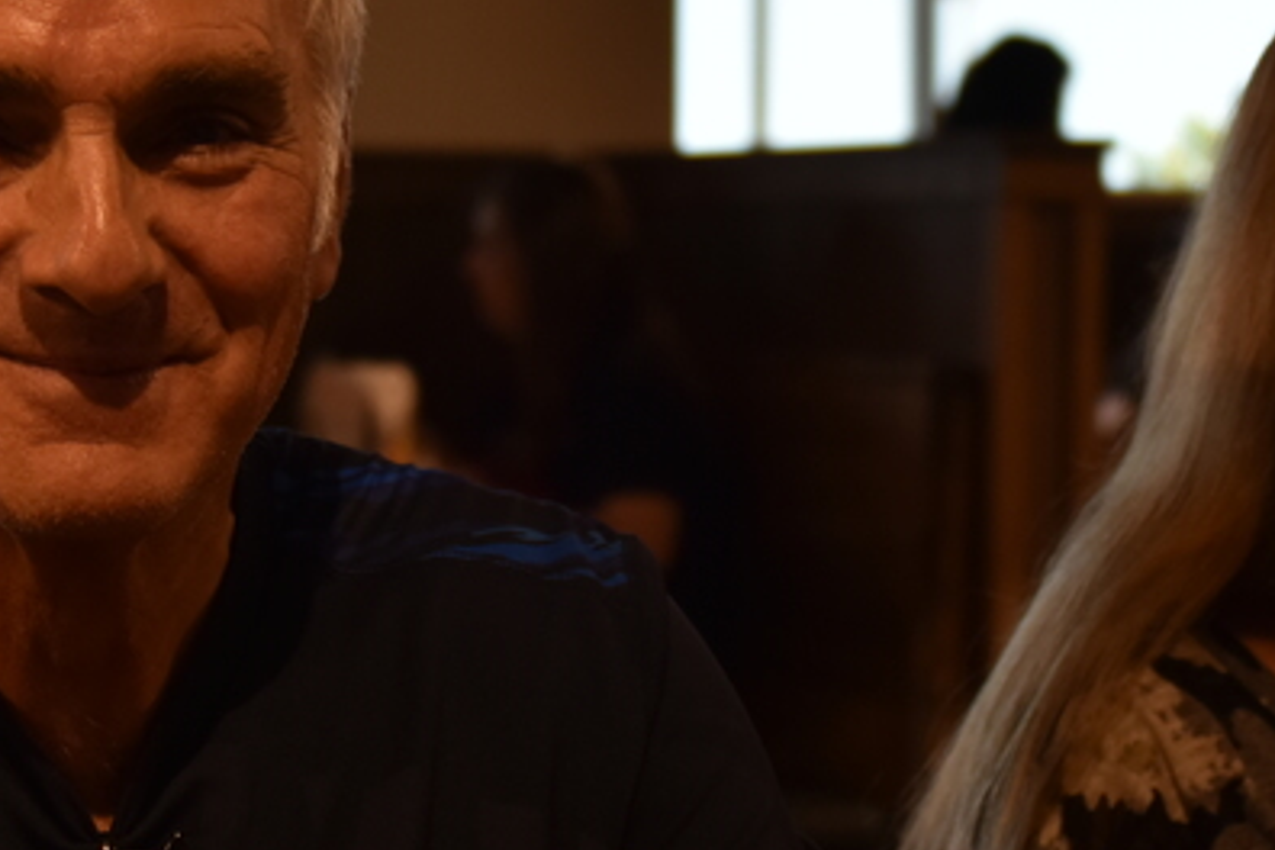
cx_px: 699
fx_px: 4250
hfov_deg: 17.1
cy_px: 351
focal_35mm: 120
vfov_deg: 11.4
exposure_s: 1/100
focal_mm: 44
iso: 450
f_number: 4.2
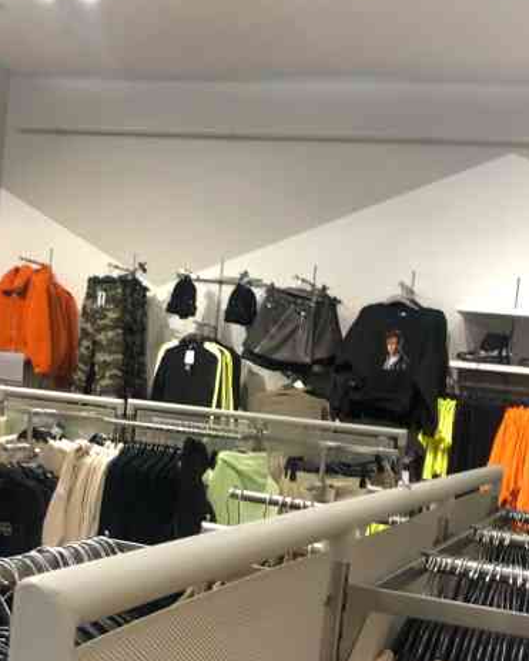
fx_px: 1077
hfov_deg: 27.5
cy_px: 459
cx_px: 212
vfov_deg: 33.7
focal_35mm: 55
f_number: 1.8
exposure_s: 1/33
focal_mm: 4
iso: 32
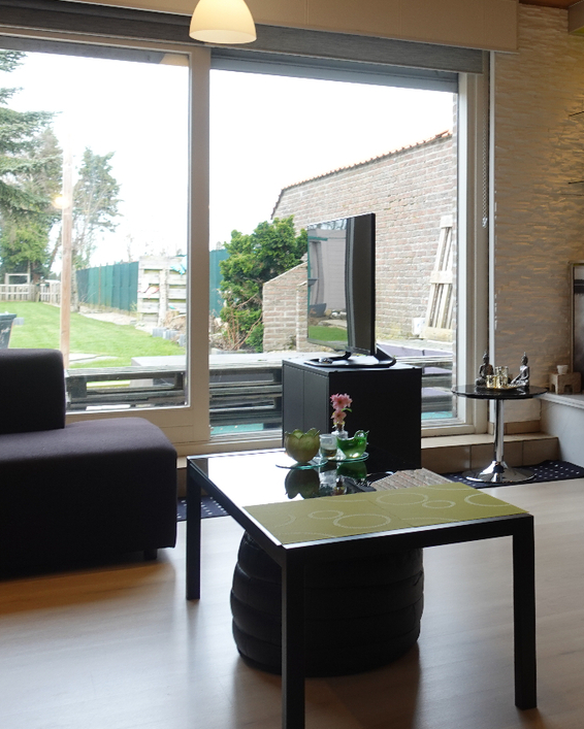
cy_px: 267
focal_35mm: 43
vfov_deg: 42.5
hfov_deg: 33.4
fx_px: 929
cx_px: 509
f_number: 2.8
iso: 125
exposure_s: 1/60
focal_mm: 8.8
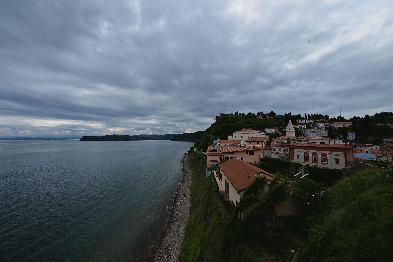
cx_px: 196
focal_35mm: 14
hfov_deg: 104.2
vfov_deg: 81.3
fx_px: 153
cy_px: 131
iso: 100
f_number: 22
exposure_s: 1/40
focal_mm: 14
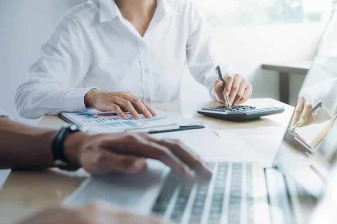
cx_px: 168
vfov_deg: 25.5
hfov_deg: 37.5
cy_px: 112
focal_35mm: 53
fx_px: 496
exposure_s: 1/180
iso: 250
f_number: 3.2
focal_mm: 35
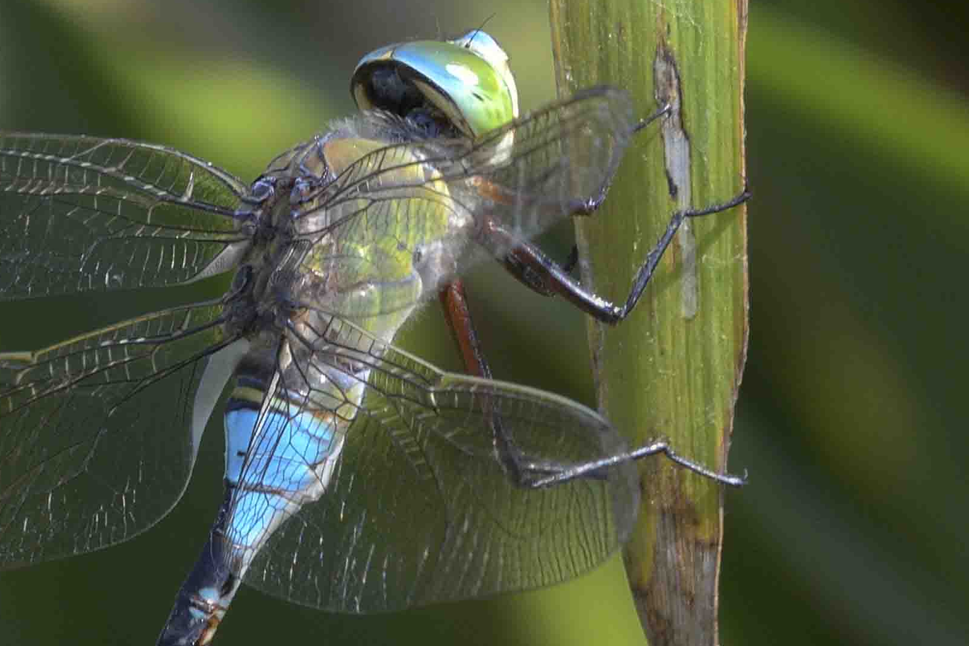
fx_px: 24683
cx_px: 676
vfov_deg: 1.5
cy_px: 379
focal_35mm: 917
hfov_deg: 2.2
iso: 400
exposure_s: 1/100
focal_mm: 200
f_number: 16
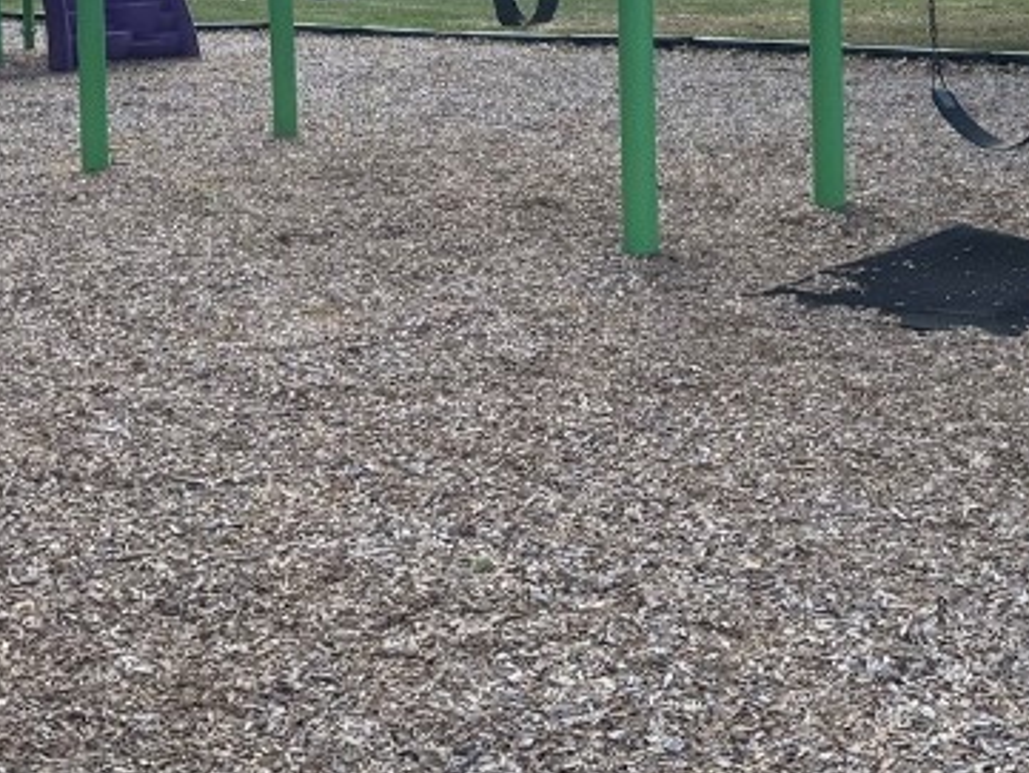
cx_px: 433
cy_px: -83
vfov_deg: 20.6
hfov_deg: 28.5
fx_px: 2022
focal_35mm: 68
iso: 80
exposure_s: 1/1285
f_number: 1.78
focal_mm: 6.76
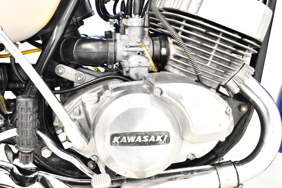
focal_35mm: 48
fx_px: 376
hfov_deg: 40.6
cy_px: 70
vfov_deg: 28.0
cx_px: 92
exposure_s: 1/125
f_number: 5.6
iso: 5000
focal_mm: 22
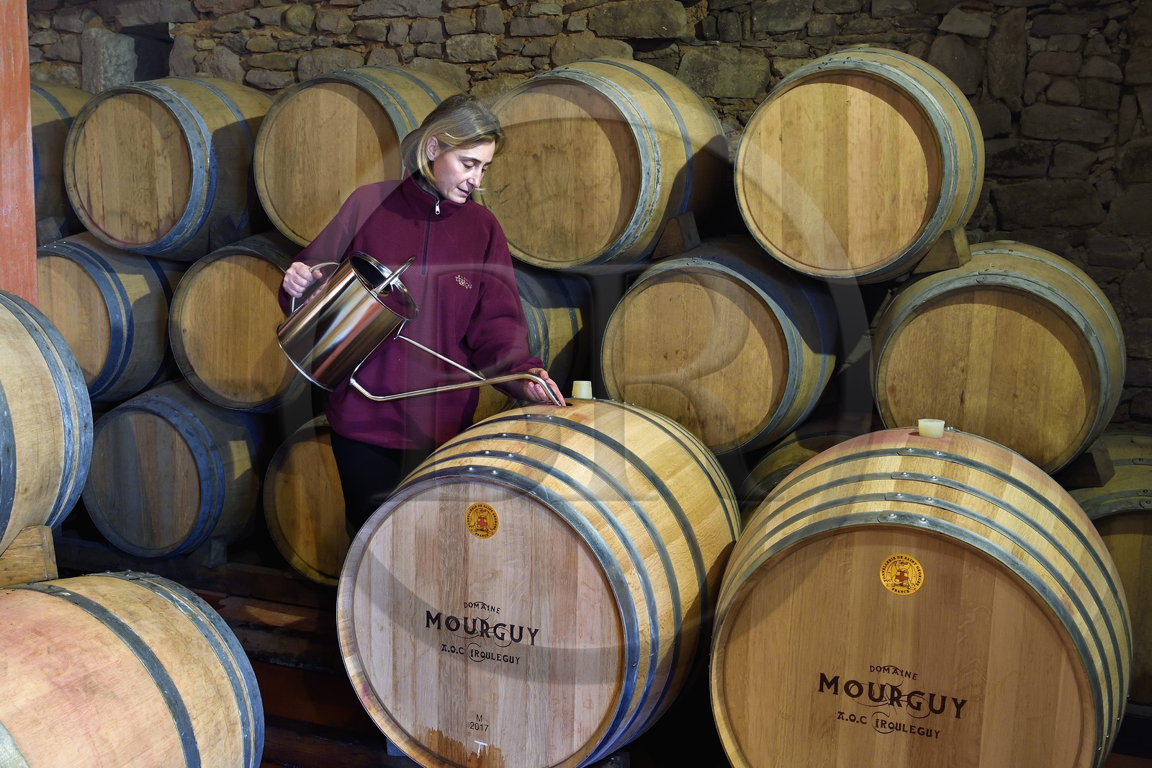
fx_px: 1152
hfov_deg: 53.1
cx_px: 576
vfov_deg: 36.9
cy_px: 384
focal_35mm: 36
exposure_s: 1/15
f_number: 7.1
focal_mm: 36
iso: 1600
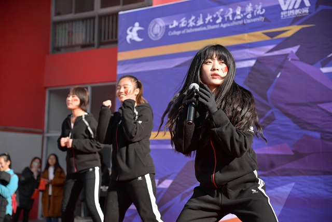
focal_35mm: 66
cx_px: 166
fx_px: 609
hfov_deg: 30.5
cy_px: 111
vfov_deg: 20.6
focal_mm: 66
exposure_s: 1/800
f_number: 4
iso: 100
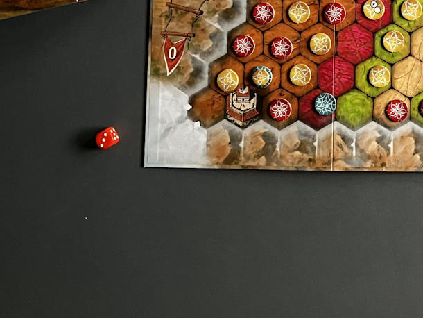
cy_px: -97
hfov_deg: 25.5
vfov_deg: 18.5
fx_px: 905
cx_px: 381
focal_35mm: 74
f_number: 1.8
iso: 125
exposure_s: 1/60
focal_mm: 3.99
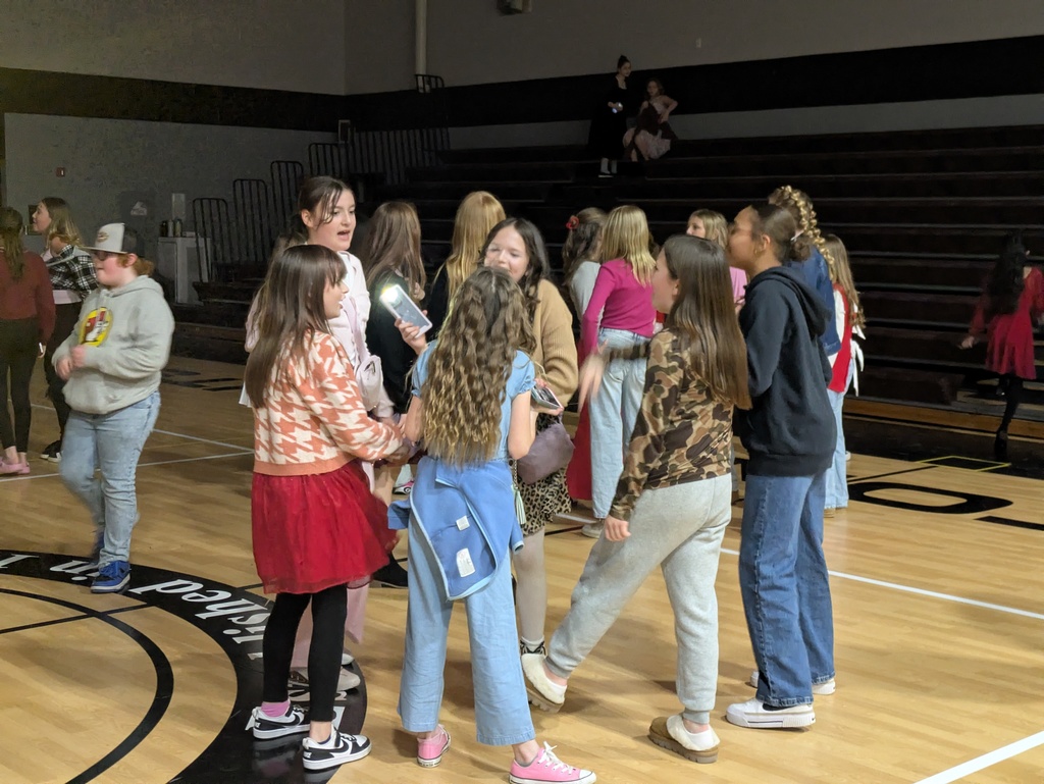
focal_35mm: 51
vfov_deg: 28.6
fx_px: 1539
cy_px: 392
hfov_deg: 37.5
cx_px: 522
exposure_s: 1/40
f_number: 1.89
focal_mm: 5.43
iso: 410
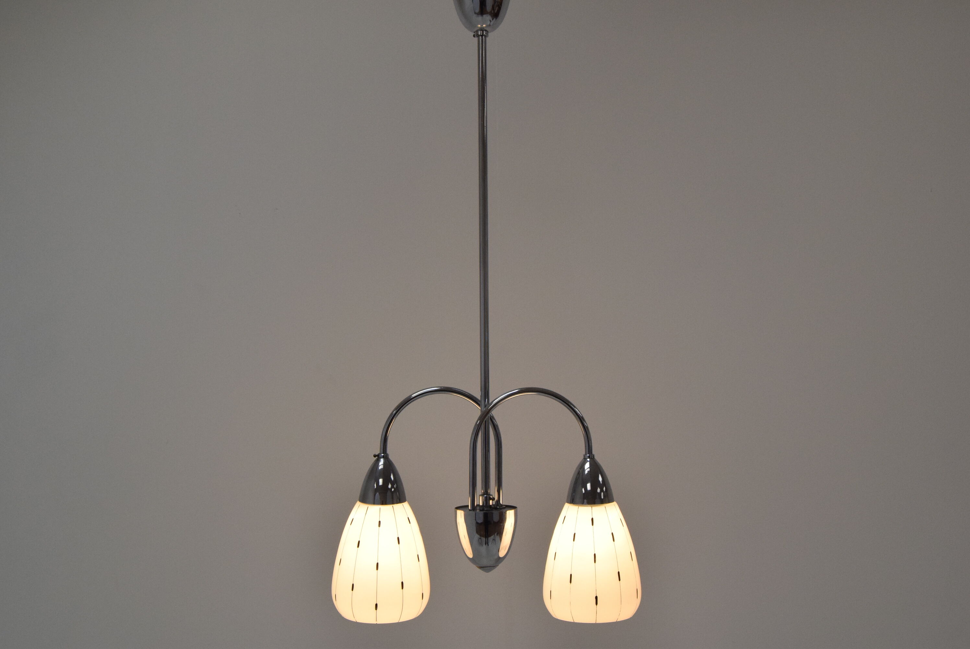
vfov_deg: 29.9
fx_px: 1213
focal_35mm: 45
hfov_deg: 43.6
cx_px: 485
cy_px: 324
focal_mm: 30
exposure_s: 1/320
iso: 1600
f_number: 9
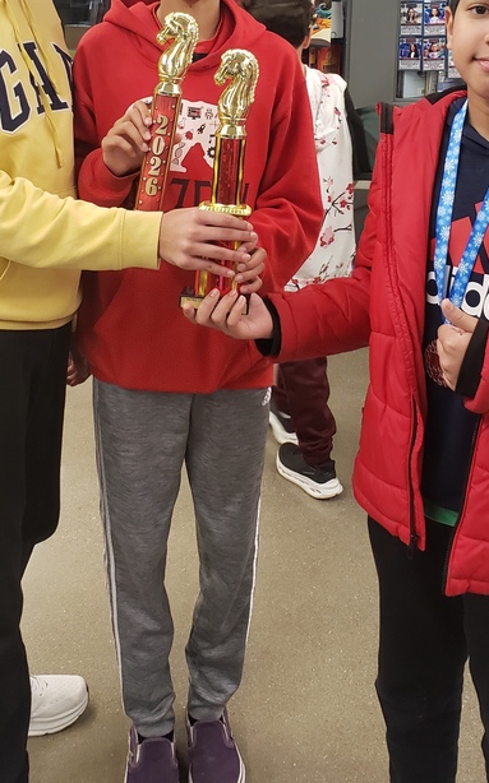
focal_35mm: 46
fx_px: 982
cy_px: 165
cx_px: 244
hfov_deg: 28.0
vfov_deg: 41.7
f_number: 2.4
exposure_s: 1/60
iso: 320
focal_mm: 4.3
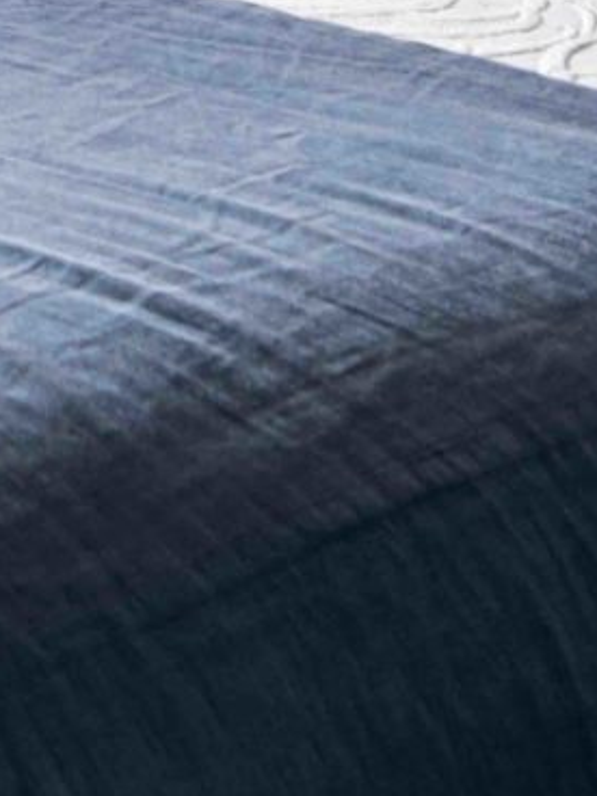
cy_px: -1363
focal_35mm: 174
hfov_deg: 7.3
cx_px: -1391
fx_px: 4001
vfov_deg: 9.5
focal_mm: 33
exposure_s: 1/10
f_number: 10
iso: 200
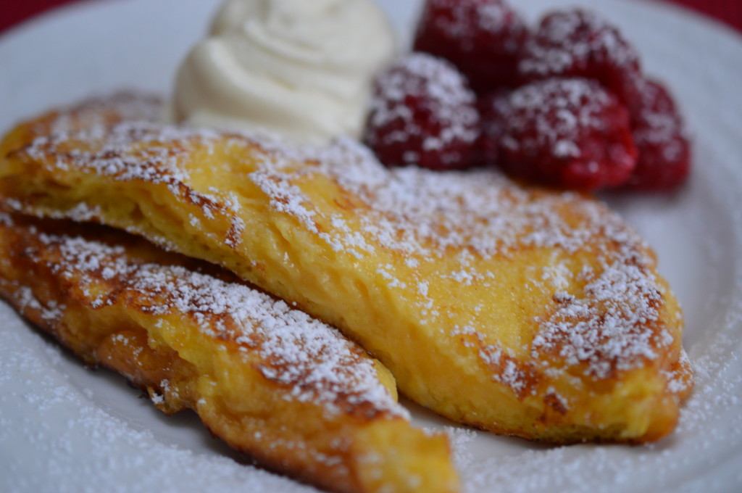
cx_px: 371
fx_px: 1235
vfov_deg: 22.6
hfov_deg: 33.4
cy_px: 246
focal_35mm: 60
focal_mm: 40
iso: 560
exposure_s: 1/60
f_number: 3
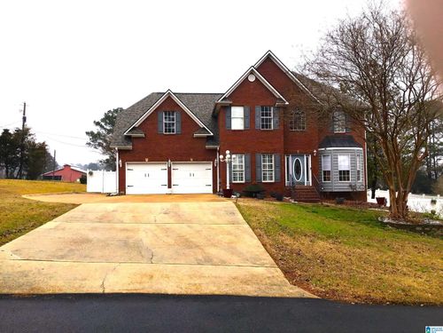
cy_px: 166
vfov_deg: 45.4
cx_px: 222
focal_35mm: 31
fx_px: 397
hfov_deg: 58.4
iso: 25
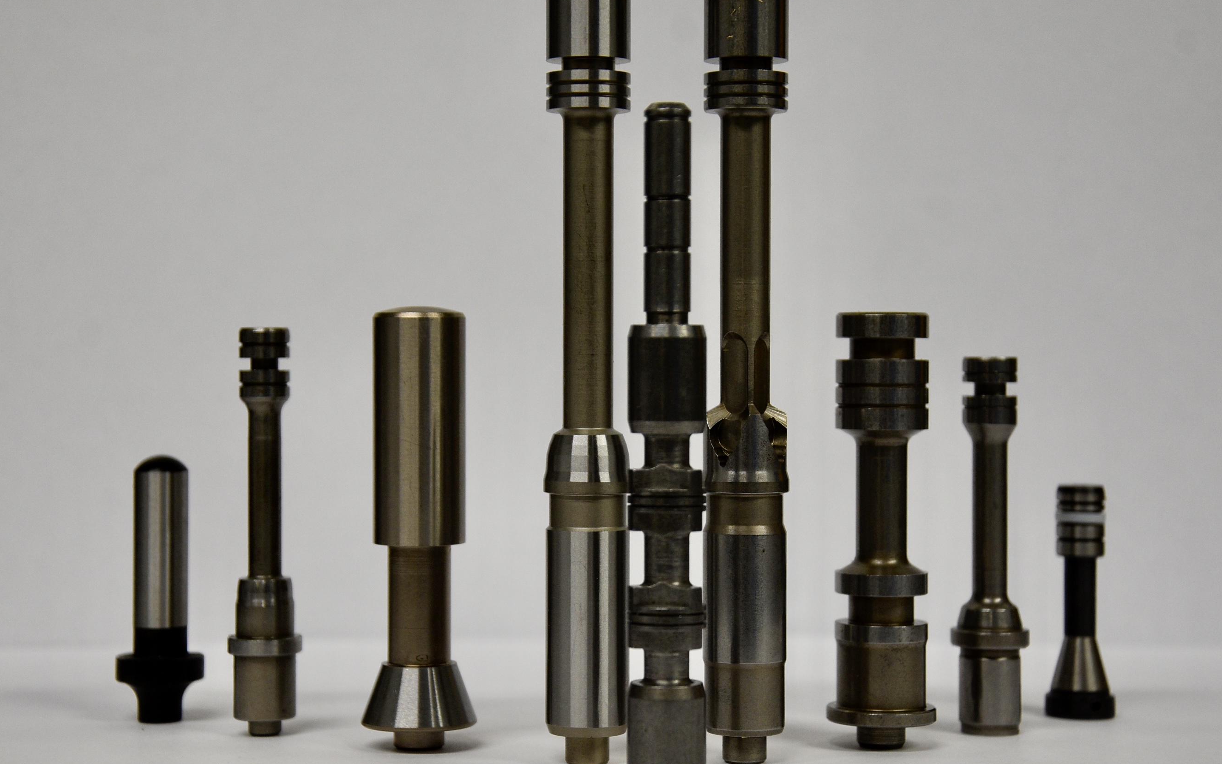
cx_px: 600
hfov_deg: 24.9
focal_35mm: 83
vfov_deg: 15.7
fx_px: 2764
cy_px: 352
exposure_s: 1/160
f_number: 6.3
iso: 800
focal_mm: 48
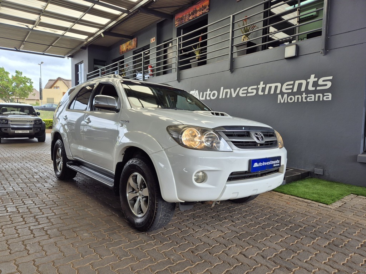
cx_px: 183
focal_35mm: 23
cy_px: 137
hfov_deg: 73.9
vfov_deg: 58.9
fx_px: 243
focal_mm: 5.4
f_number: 1.8
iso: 25
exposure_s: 1/410
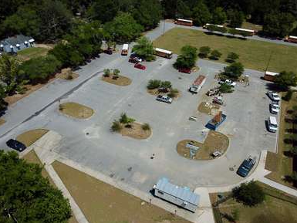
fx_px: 232
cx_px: 147
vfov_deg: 51.4
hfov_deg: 65.3
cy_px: 114
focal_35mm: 27
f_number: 2.2
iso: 100
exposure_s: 1/4115
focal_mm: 4.73
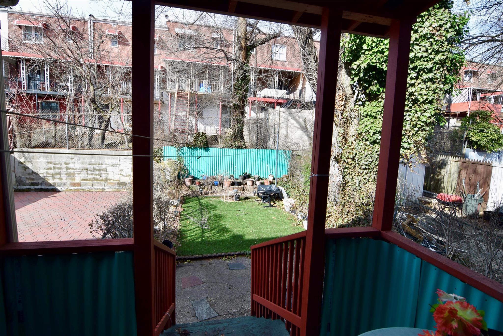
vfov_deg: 67.5
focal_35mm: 18
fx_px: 252
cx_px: 252
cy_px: 168
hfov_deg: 90.0
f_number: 10
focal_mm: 12
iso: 400
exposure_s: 1/250
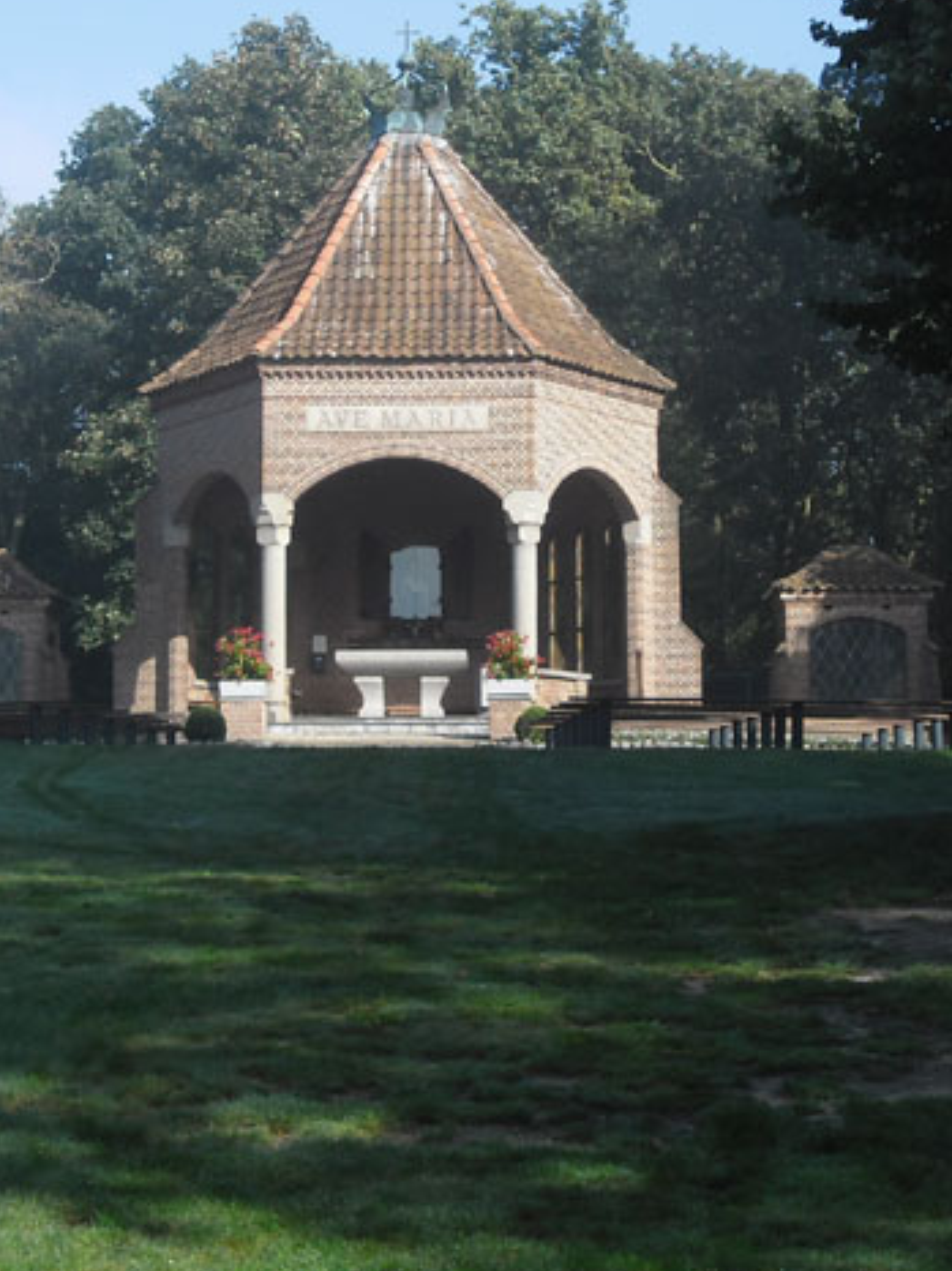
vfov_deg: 28.9
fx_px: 2459
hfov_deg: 21.9
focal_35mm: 67
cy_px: 494
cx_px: 499
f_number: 5
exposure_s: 1/206
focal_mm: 9.3
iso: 80
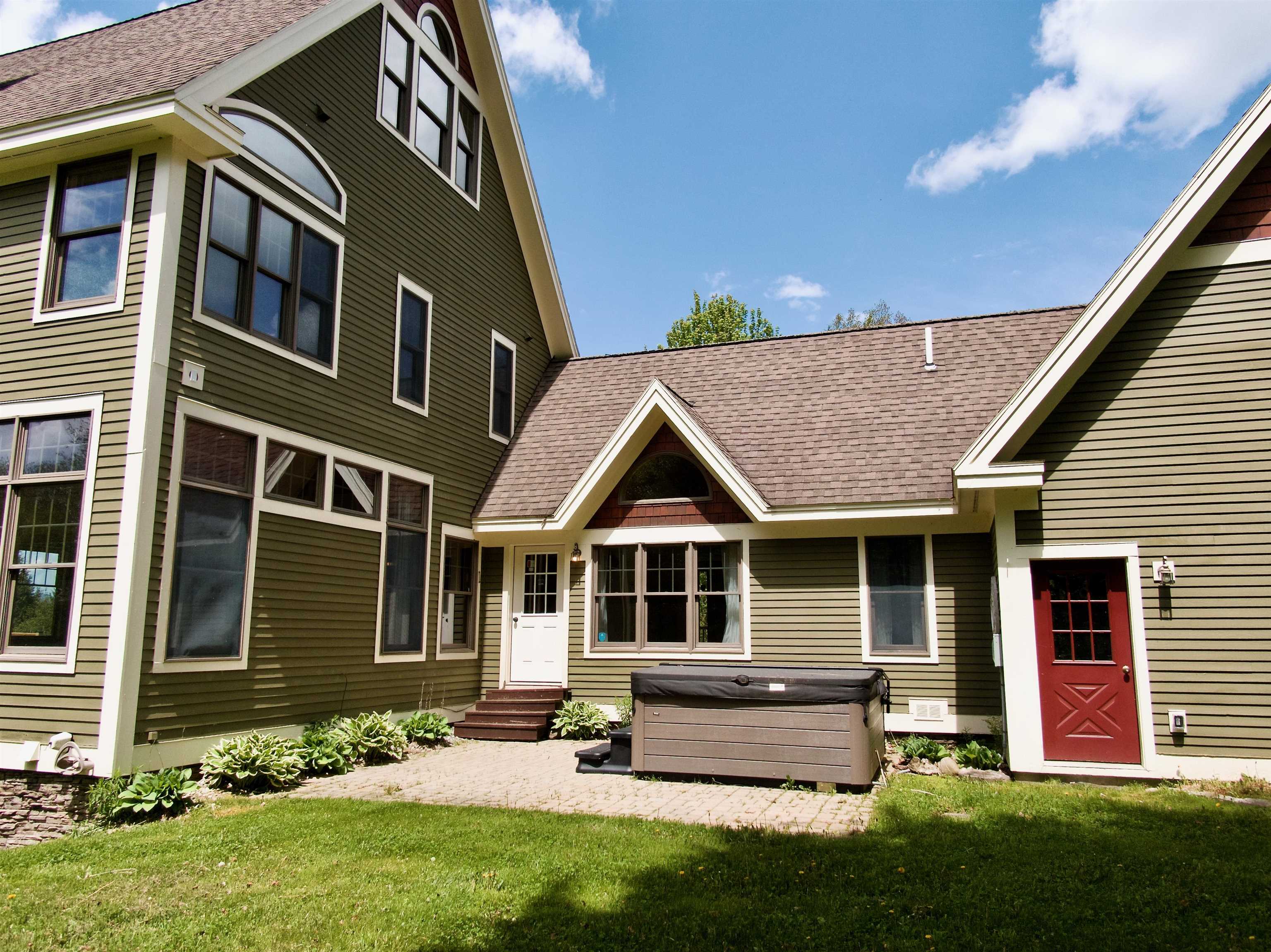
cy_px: 476
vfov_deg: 56.8
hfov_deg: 71.6
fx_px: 881
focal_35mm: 24
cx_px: 636
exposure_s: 1/1000
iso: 100
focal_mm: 4.39
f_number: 2.8
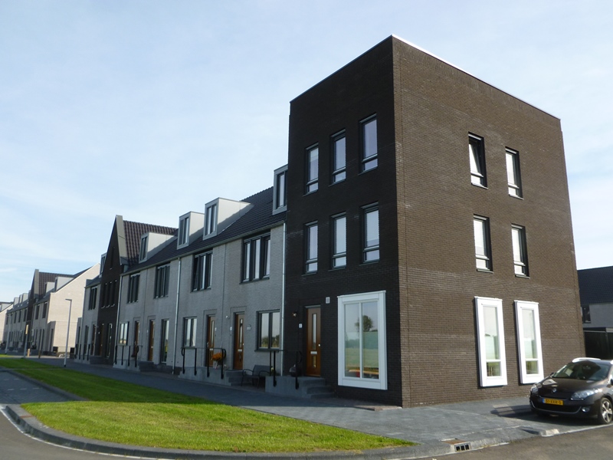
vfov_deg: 49.7
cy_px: 230
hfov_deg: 63.4
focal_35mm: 28
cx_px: 306
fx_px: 496
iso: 100
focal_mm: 5
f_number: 3.3
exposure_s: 1/640
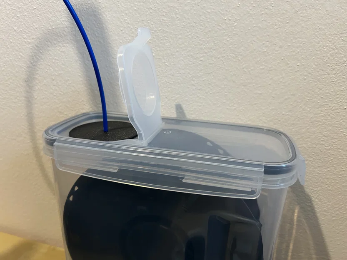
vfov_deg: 53.1
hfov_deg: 67.3
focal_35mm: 26
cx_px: 174
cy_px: 130
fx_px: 261
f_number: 1.5
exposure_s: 1/60
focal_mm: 5.7
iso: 250
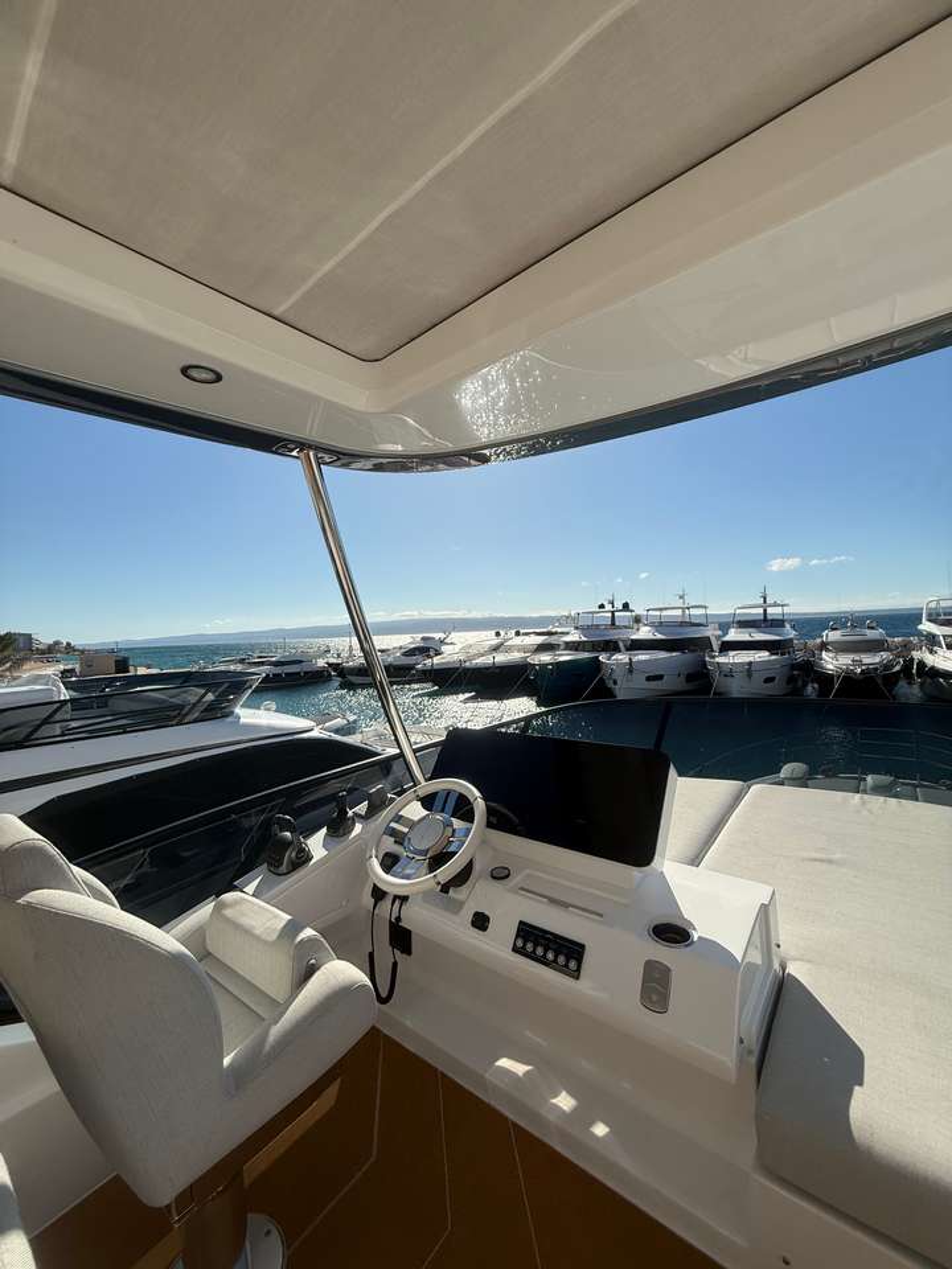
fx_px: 513
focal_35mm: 14
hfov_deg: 85.7
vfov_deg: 102.1
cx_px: 476
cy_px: 634
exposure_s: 1/4425
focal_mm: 2.22
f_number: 2.2
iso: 50
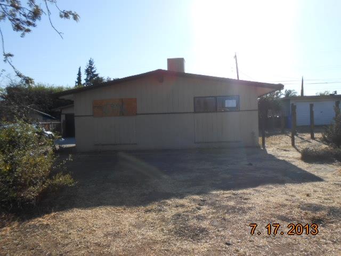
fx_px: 256
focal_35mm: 26
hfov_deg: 67.3
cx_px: 170
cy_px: 128
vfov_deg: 53.1
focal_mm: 4.6
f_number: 3.5
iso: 80
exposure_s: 1/800
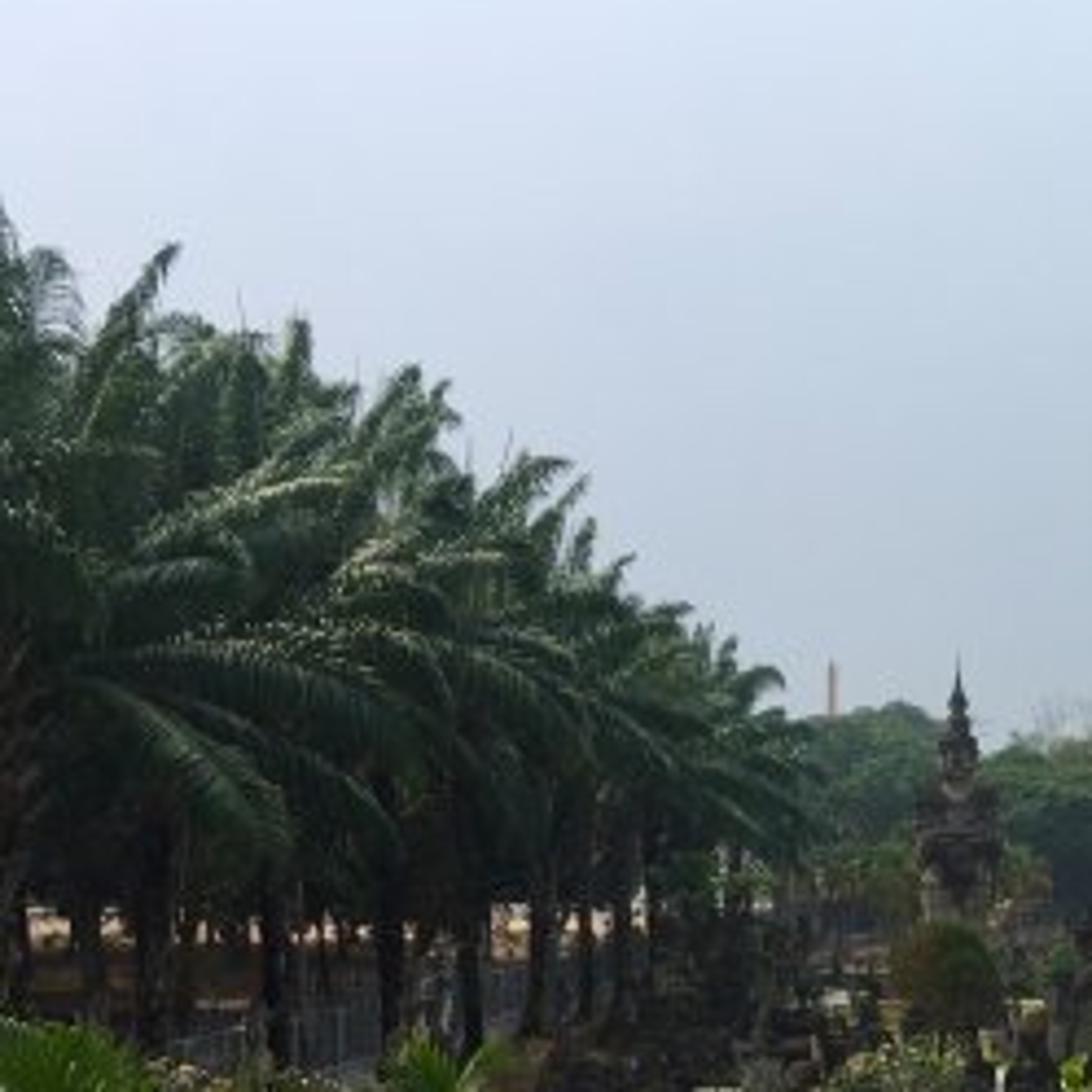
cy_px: 941
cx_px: 1202
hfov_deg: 25.3
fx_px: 2248
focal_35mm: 63
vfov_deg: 26.6
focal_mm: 4.15
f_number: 2.2
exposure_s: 1/1799
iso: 32
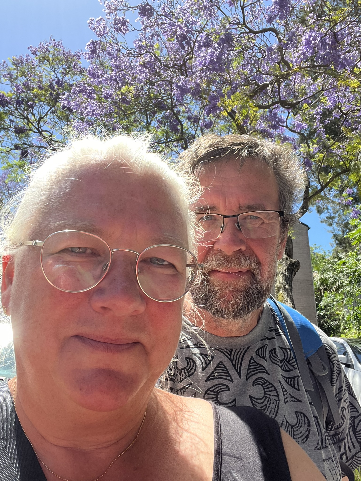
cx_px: 180
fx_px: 417
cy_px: 240
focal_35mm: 30
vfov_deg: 60.0
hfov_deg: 46.8
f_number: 2.2
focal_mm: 2.71
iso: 32
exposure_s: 1/266
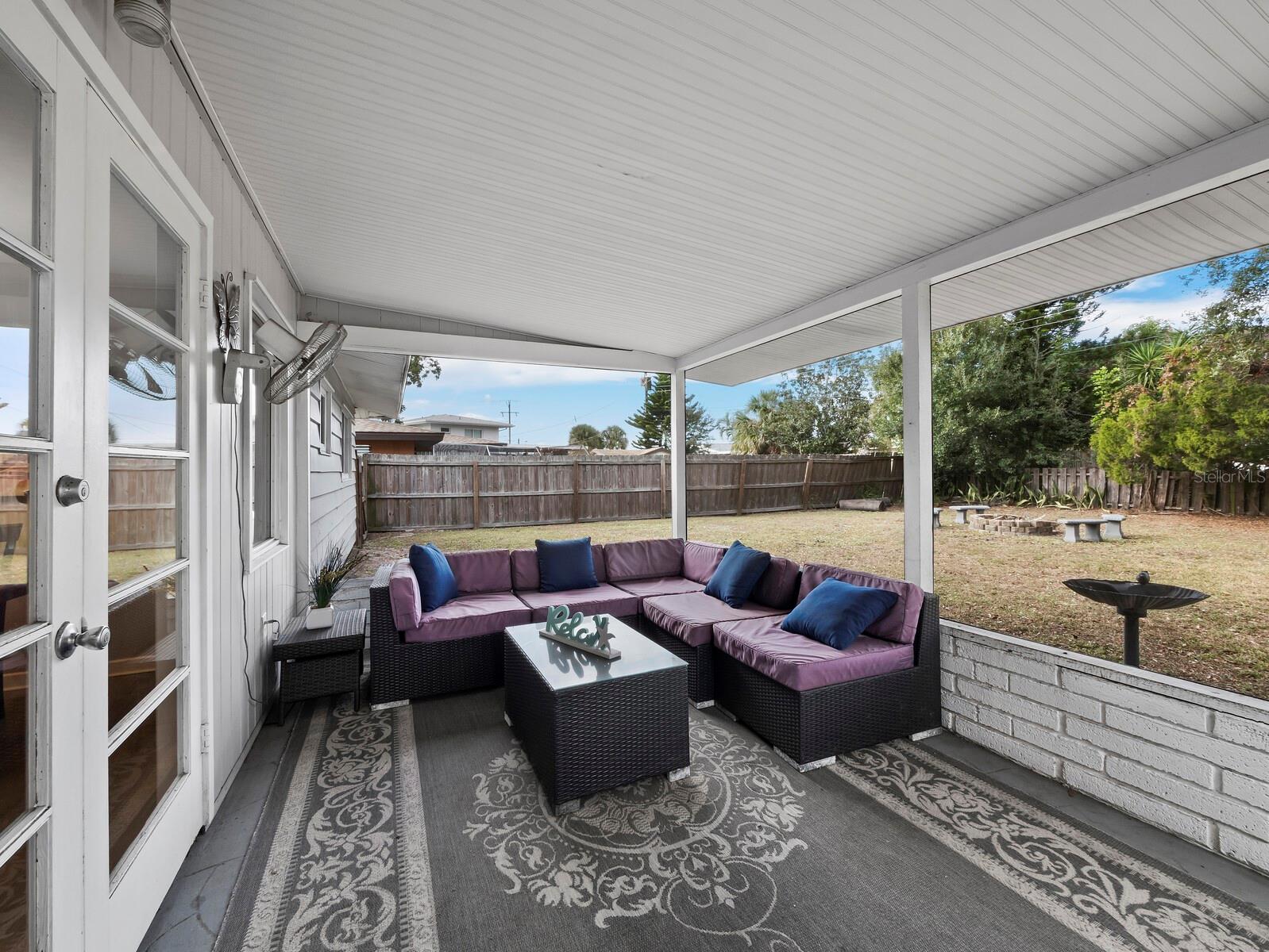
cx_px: 634
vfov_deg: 85.7
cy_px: 476
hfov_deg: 102.0
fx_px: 513
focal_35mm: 14
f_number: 11
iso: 250
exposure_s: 1/6
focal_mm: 7
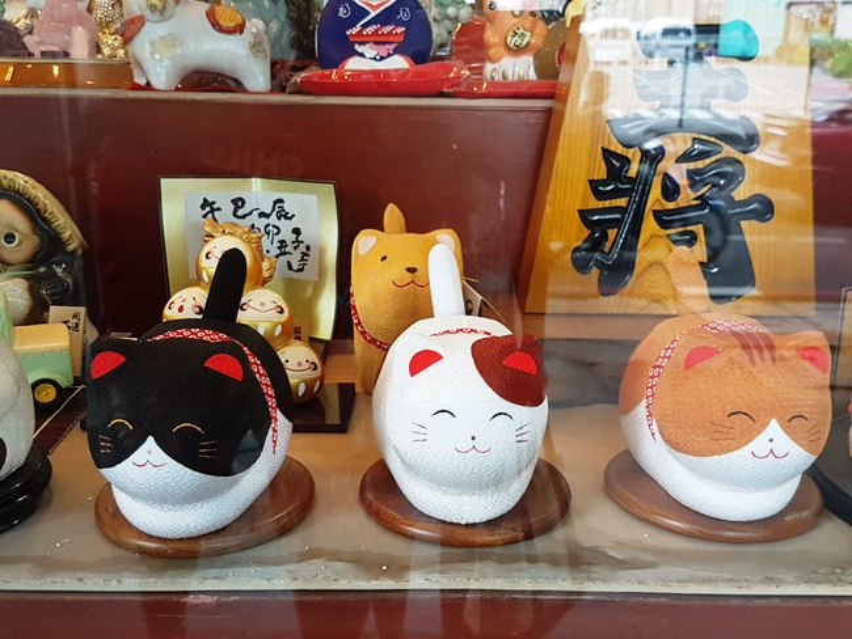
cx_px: 426
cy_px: 320
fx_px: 640
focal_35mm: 26
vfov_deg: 53.1
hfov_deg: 67.3
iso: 160
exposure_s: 1/100
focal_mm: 4.2
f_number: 1.7
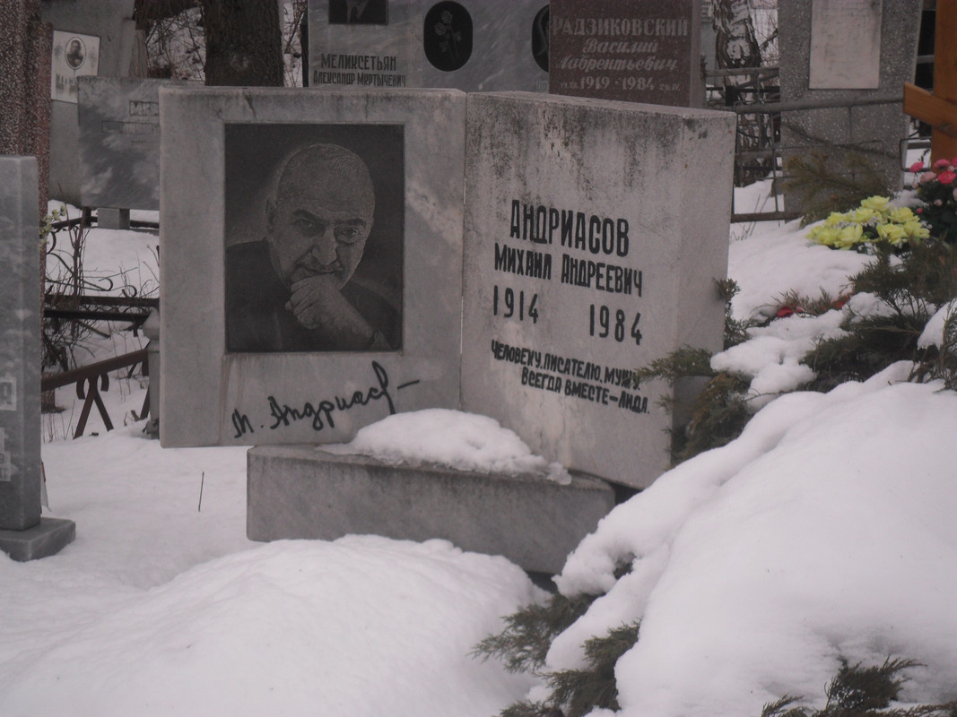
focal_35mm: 86
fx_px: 2377
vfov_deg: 17.2
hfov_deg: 22.8
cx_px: 478
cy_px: 358
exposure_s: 1/250
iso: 100
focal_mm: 15.4
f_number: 4.3
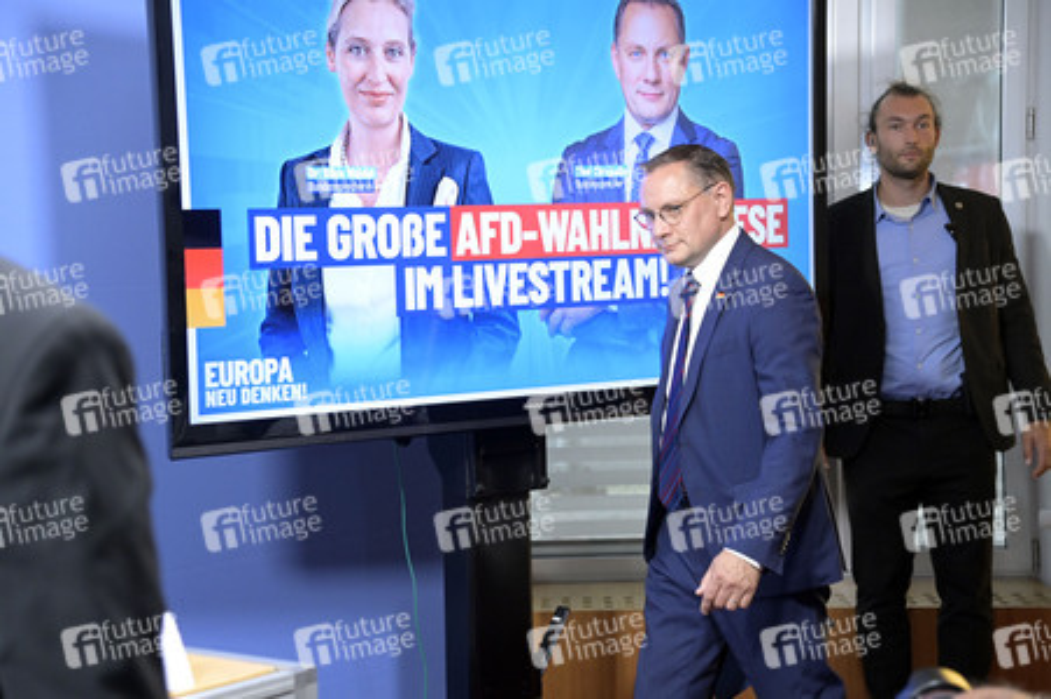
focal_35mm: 70
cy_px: 350
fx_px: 2042
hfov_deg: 28.9
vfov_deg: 19.4
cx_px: 526
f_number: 4
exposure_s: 1/400
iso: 6400
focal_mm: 70
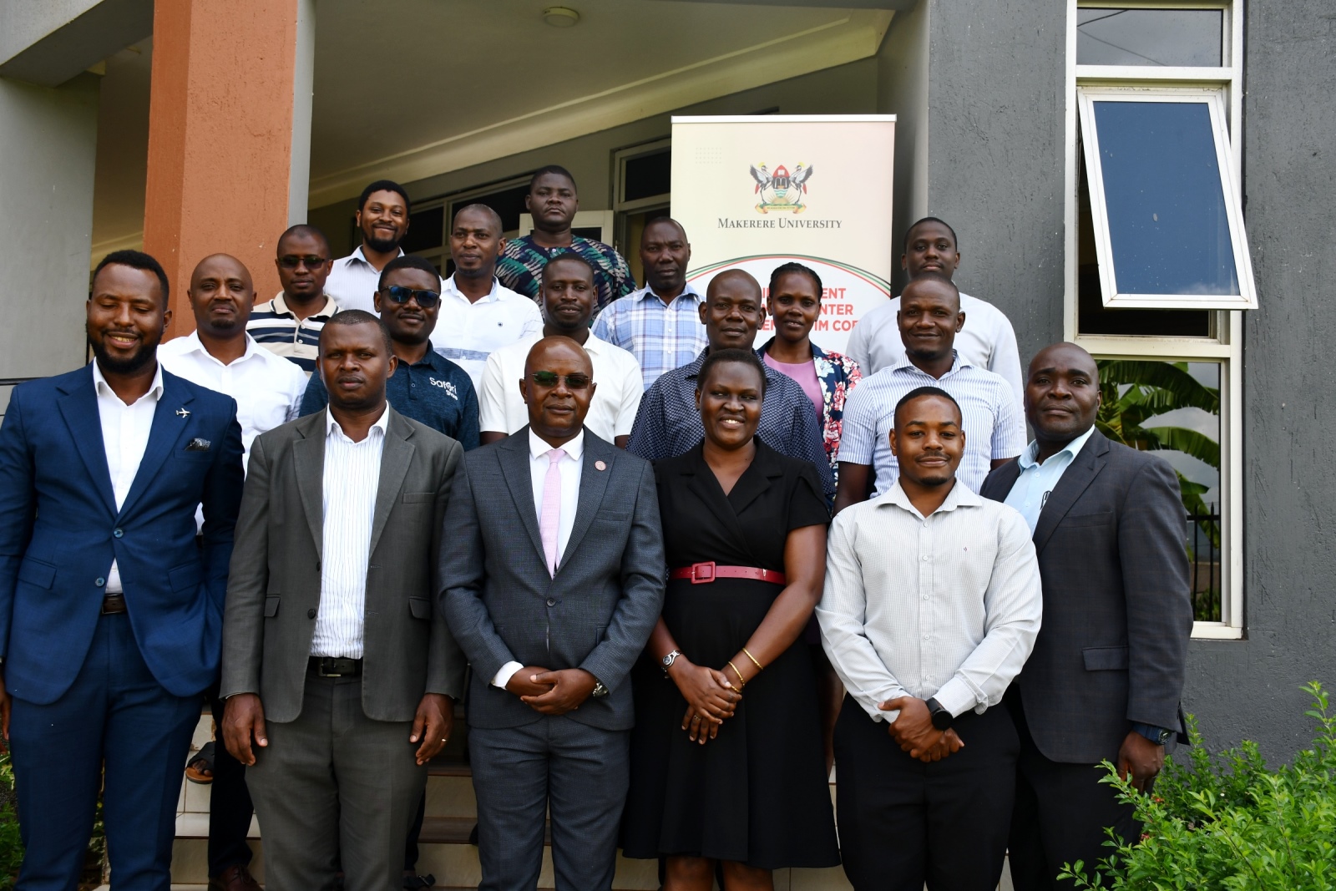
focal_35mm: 36
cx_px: 668
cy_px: 446
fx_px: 1336
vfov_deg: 36.9
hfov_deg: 53.1
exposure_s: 1/250
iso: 200
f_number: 6.3
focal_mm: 24
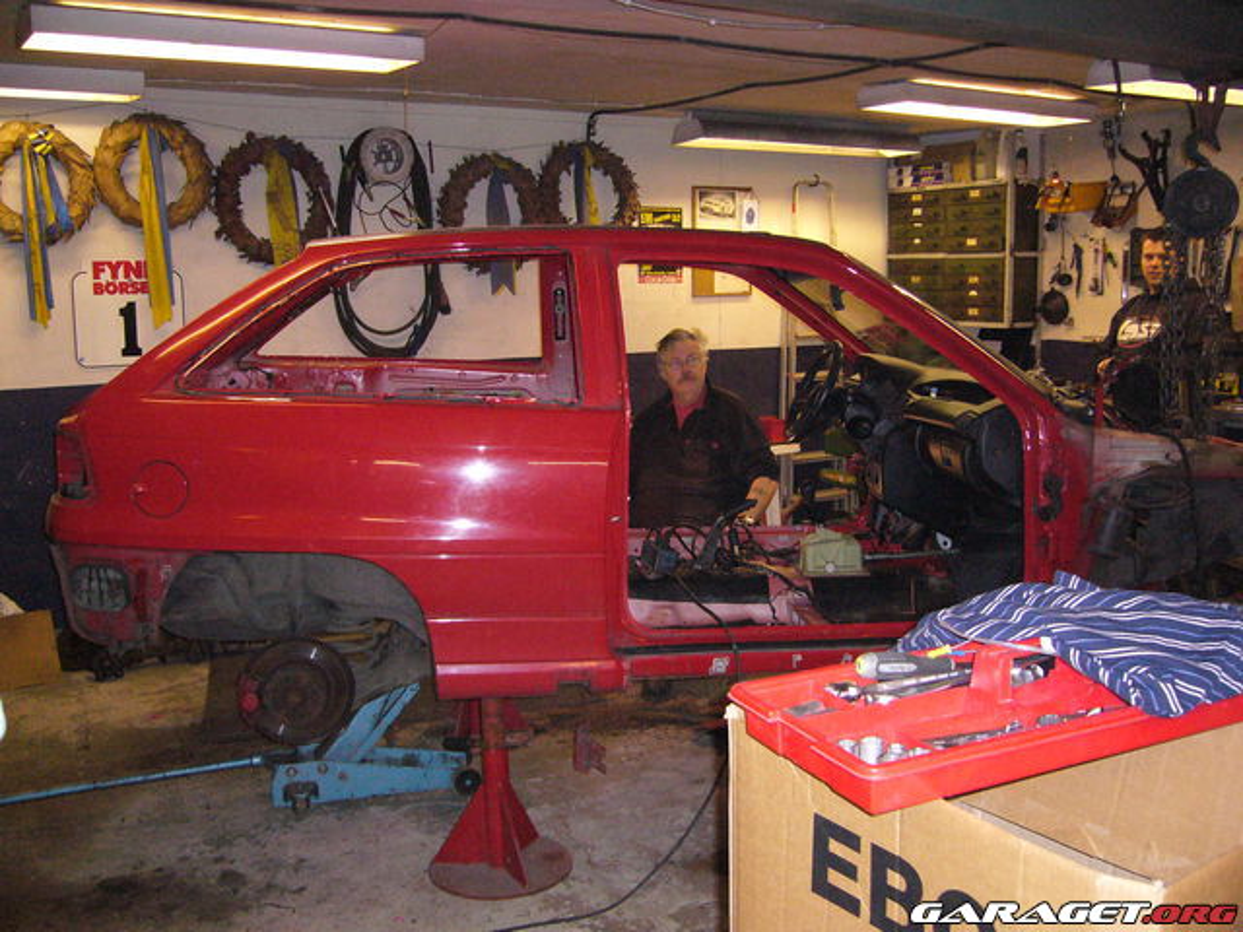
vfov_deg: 40.7
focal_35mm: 35
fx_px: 1257
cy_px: 466
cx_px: 622
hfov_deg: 52.6
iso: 400
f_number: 2.8
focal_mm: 5.8
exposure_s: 1/60
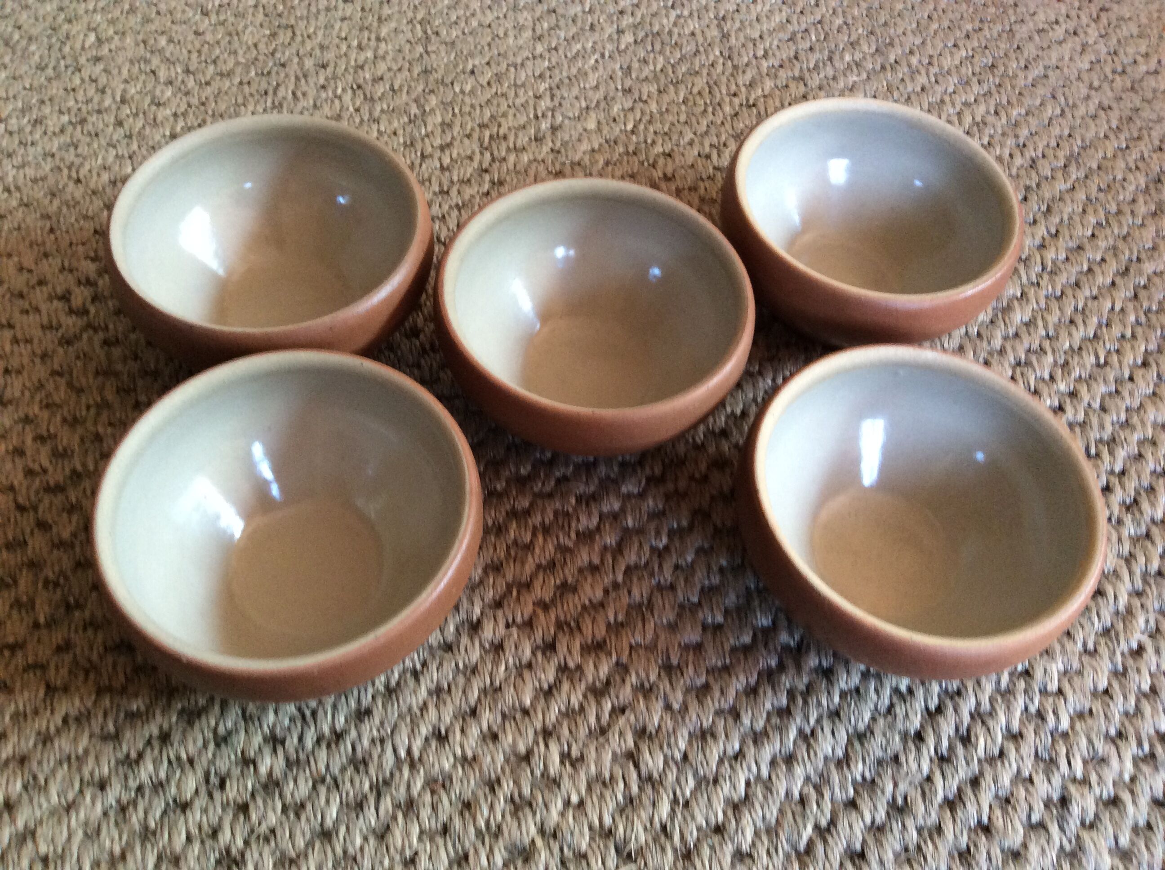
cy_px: 435
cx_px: 582
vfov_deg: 44.1
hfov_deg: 56.9
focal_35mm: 32
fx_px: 1075
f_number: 2.4
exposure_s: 1/25
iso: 160
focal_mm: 3.3
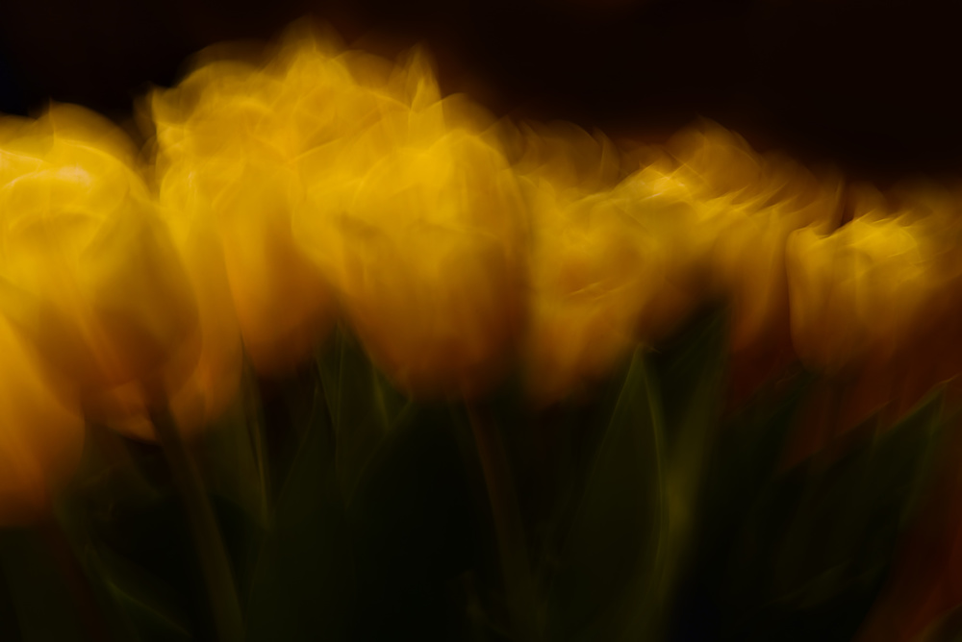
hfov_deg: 12.8
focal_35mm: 160
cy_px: 321
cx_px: 481
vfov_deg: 8.6
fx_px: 4278
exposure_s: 1
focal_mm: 160
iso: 100
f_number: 18
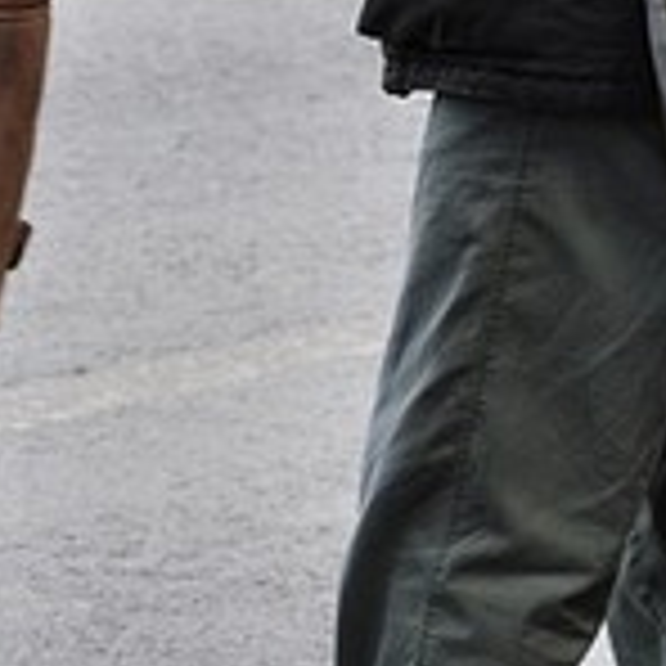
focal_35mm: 476
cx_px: 518
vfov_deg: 3.7
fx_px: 10361
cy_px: -104
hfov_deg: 3.7
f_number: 5.6
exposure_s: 1/160
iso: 250
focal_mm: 92
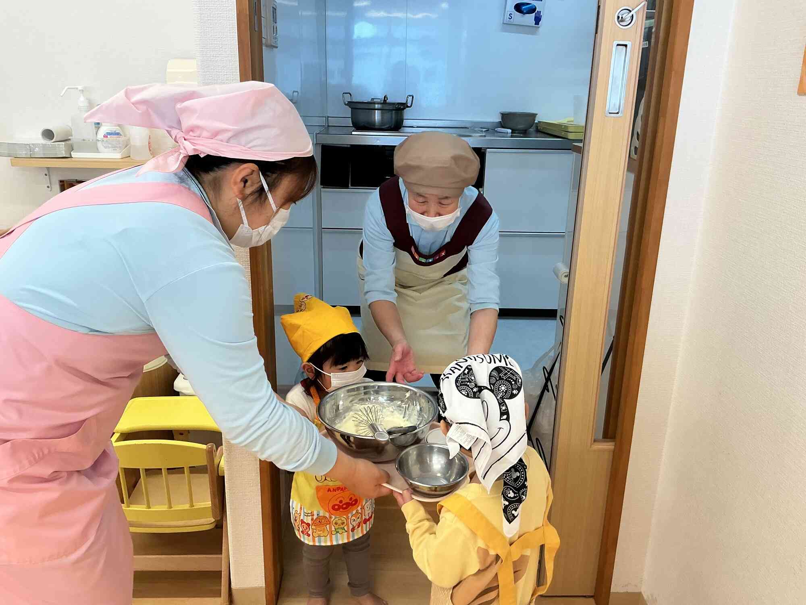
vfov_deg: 48.2
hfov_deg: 61.7
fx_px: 675
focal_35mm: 29
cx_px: 403
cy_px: 302
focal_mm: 3
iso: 64
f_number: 1.8
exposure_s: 1/120
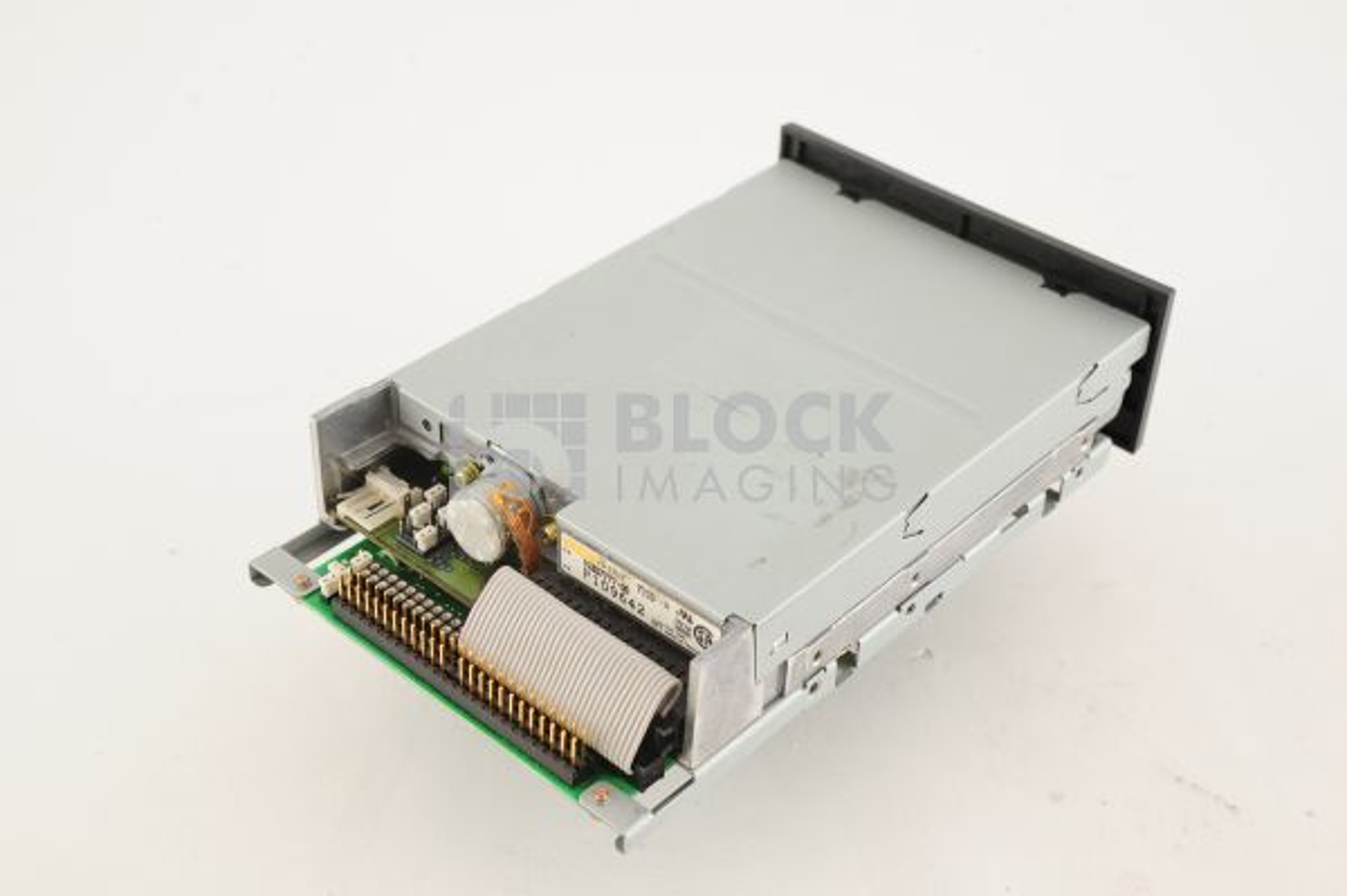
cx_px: 674
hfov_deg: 39.6
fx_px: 1869
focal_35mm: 50
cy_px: 448
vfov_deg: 26.9
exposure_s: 1/125
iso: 1600
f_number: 11
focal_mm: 50
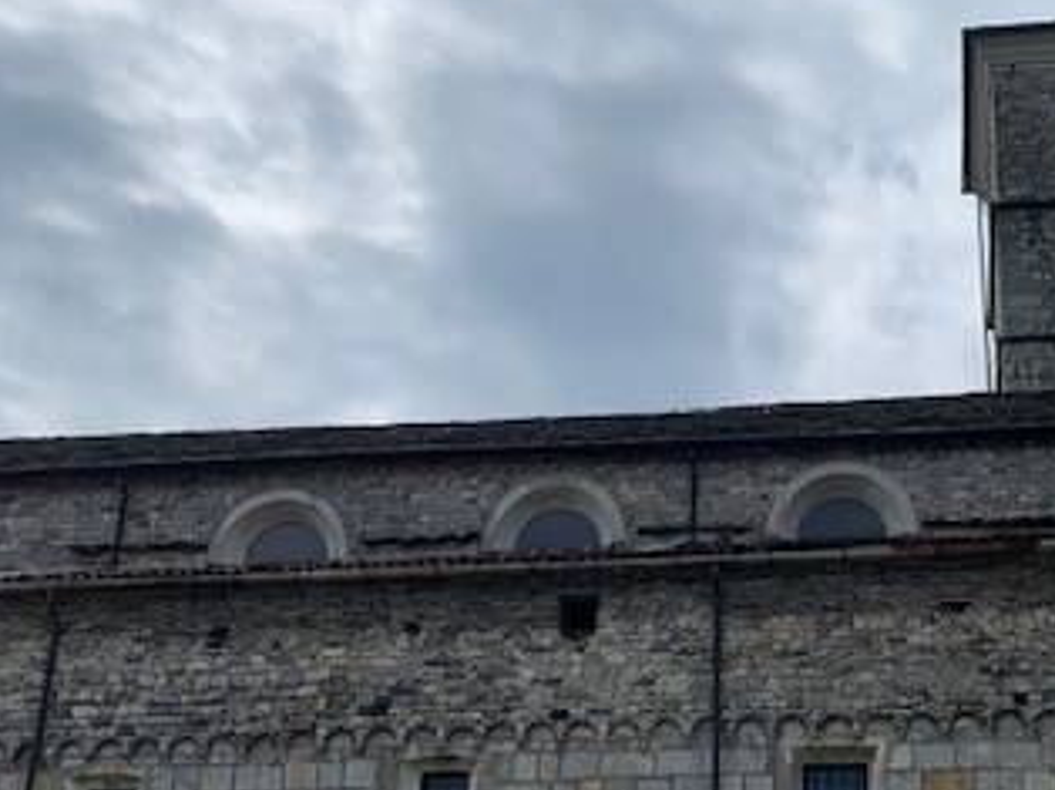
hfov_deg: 35.8
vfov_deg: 27.3
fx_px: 1614
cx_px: 719
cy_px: 548
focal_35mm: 53
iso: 25
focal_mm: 4.25
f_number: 1.8
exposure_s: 1/5714
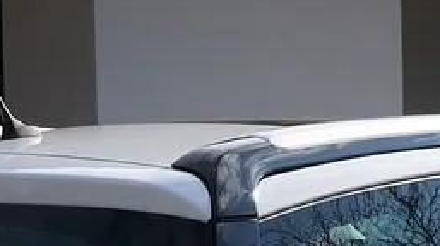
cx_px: 362
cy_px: 583
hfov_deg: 6.8
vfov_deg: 3.7
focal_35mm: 319
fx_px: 3718
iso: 320
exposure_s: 1/800
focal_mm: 46.3
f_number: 5.6
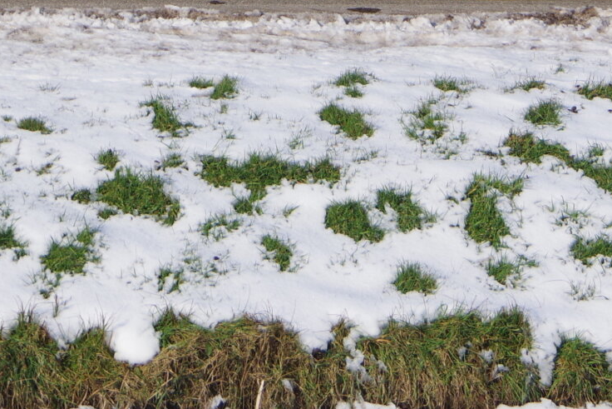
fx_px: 2482
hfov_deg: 14.0
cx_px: 156
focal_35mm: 146
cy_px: -301
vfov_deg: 9.0
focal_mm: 28
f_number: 5
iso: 200
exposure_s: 1/1600
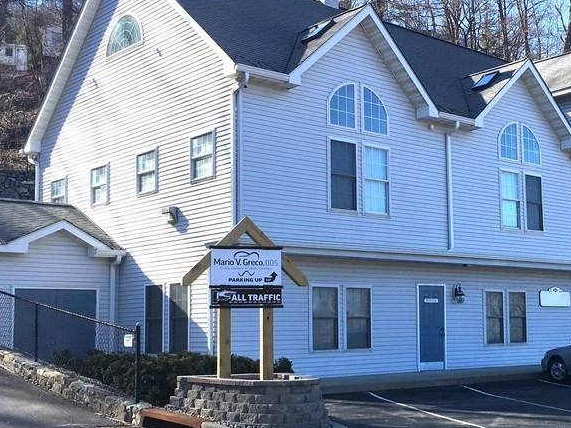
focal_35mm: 52
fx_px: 858
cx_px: 390
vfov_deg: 28.0
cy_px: 247
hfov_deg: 36.4
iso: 25
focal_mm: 4.15
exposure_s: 1/641
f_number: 2.2
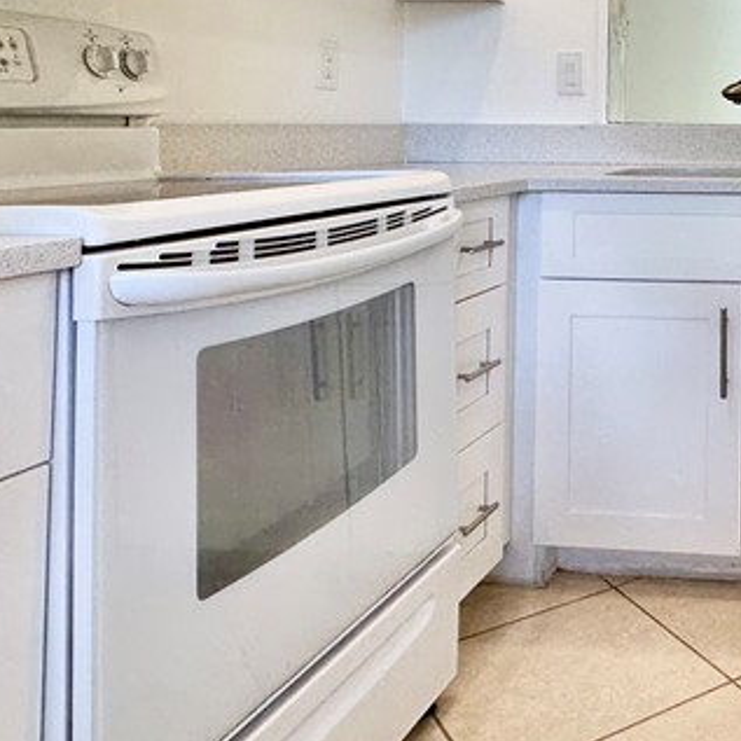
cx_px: 823
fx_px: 969
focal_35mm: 40
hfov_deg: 35.5
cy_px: 89
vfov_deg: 39.2
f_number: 2.2
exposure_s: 1/120
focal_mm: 2.22
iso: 80
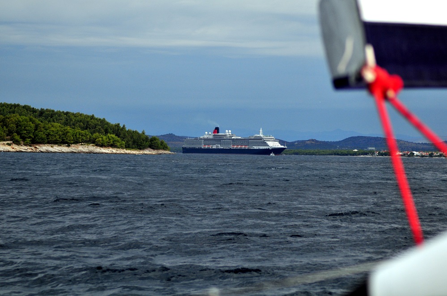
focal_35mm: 168
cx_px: 224
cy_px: 148
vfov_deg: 8.1
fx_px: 2083
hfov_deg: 12.2
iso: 320
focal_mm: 112
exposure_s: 1/3200
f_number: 4.5
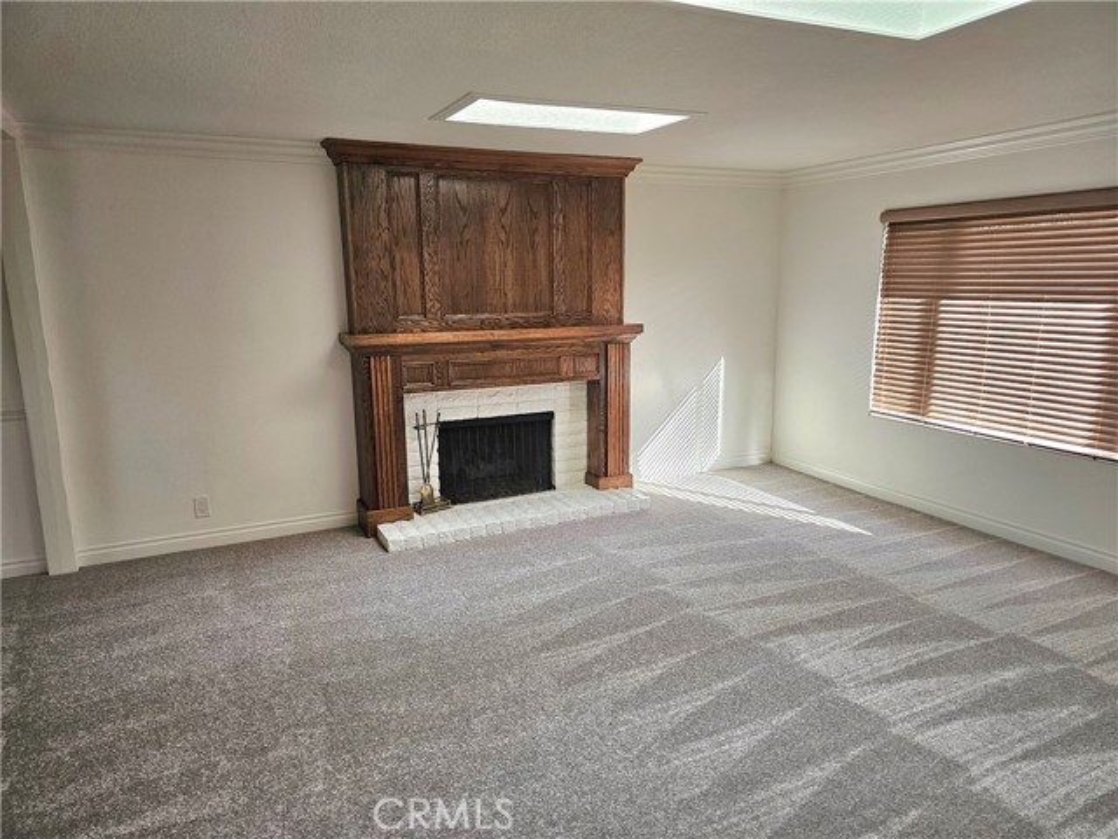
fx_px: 743
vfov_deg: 58.9
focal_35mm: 23
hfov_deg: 73.9
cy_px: 420
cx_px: 559
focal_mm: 6.3
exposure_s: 1/120
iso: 125
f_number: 1.7
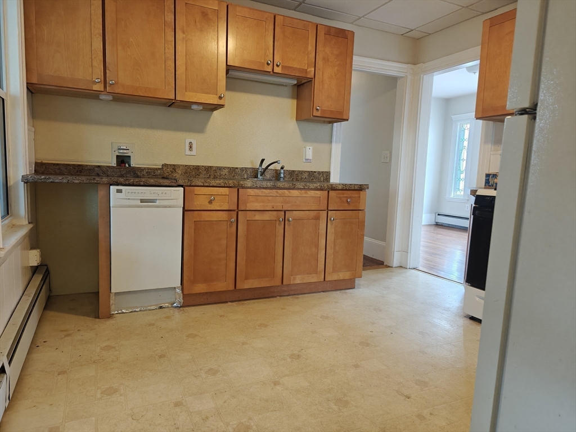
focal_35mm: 23
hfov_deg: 73.9
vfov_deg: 58.9
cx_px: 288
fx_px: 383
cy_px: 216
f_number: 1.6
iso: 800
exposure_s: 1/120
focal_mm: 6.06
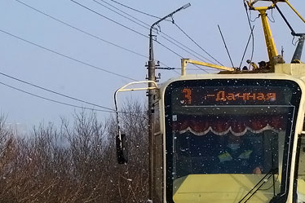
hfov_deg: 8.9
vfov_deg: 5.9
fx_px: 1956
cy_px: 105
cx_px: 214
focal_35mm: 231
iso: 125
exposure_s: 1/500
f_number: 9
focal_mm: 26.89
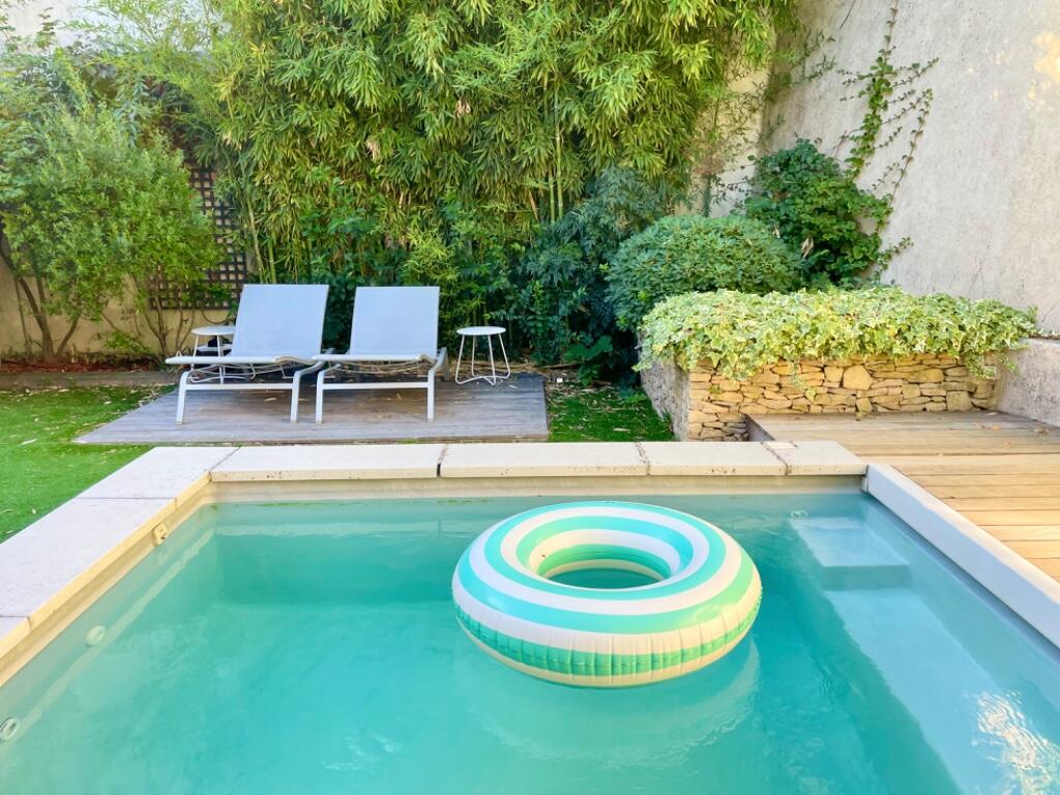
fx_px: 796
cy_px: 398
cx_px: 530
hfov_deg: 67.3
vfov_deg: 53.1
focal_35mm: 26
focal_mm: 4.2
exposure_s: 1/239
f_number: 1.6
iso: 32
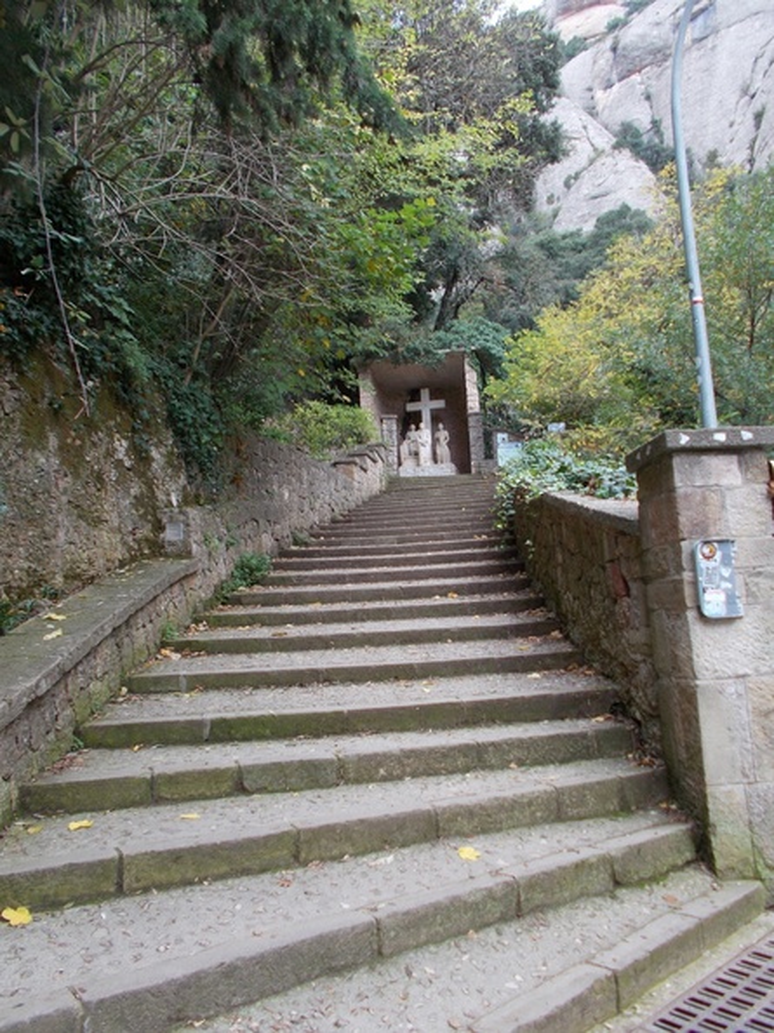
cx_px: 387
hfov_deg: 46.8
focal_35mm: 30
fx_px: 895
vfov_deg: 60.0
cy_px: 516
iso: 80
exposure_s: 1/40
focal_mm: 5.3
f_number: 3.4
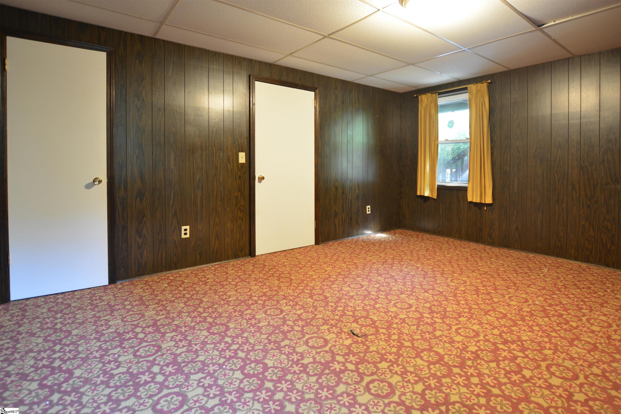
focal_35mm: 17
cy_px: 207
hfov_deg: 92.4
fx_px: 298
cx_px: 310
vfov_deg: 69.7
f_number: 3.5
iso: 400
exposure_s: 1/4
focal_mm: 11.5
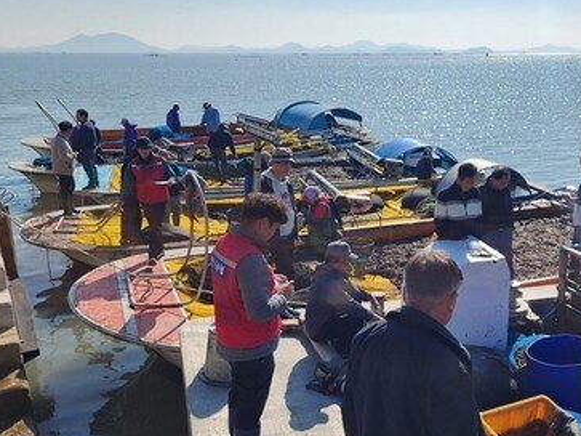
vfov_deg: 37.7
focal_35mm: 38
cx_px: 413
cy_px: 222
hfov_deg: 47.7
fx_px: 638
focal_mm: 6.4
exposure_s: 1/1775
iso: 12
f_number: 1.8
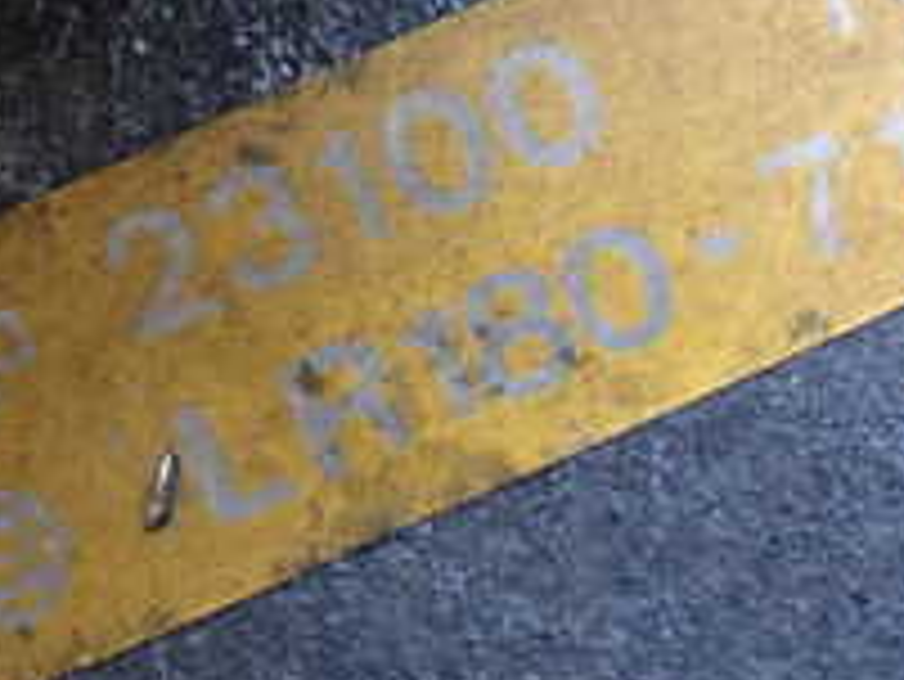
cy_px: -153
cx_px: 882
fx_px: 5226
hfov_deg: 9.8
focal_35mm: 200
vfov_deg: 7.4
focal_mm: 11.88
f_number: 3.8
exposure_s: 1/60
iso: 640
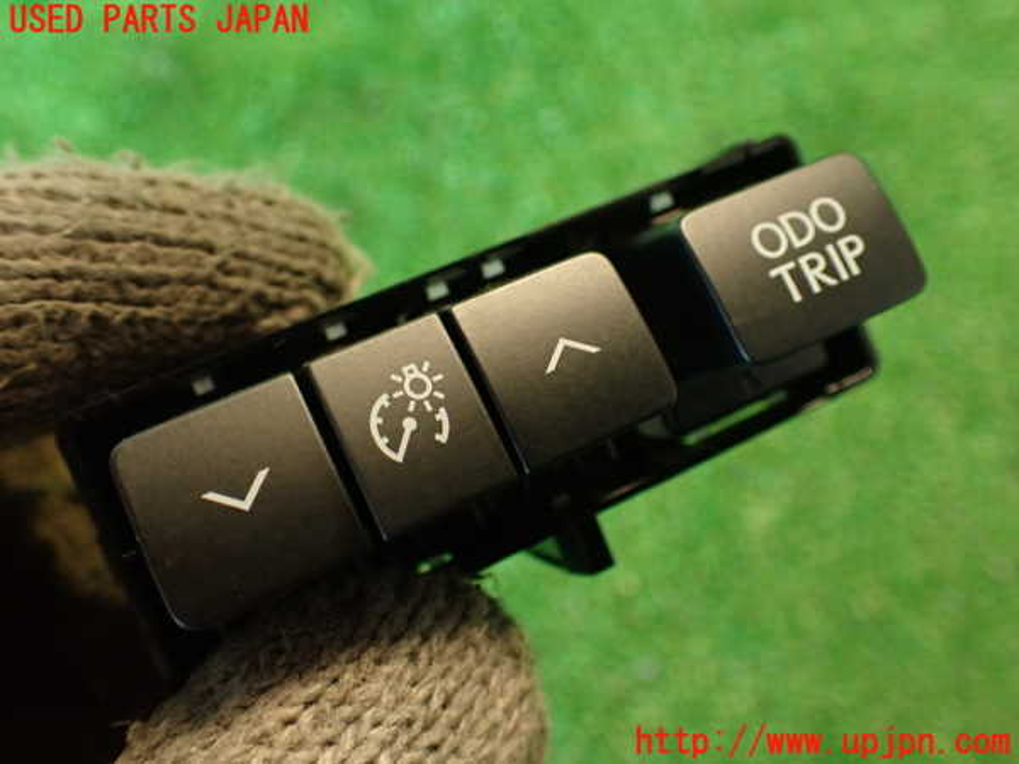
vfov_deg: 44.2
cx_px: 510
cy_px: 382
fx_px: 942
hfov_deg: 56.8
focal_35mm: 32
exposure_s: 1/30
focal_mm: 5.79
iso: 500
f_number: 2.4
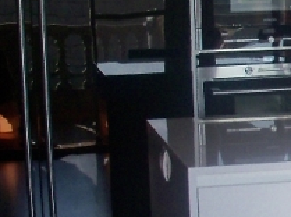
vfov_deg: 9.8
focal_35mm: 151
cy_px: 151
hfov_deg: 11.6
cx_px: 613
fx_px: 1267
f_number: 3
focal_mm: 6.3
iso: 80
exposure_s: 1/160
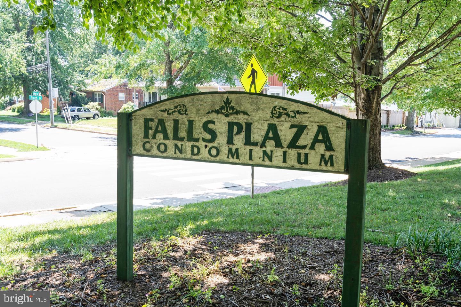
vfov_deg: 38.9
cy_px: 154
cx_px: 230
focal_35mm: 34
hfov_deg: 55.8
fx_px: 435
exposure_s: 1/50
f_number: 8
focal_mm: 34
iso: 200
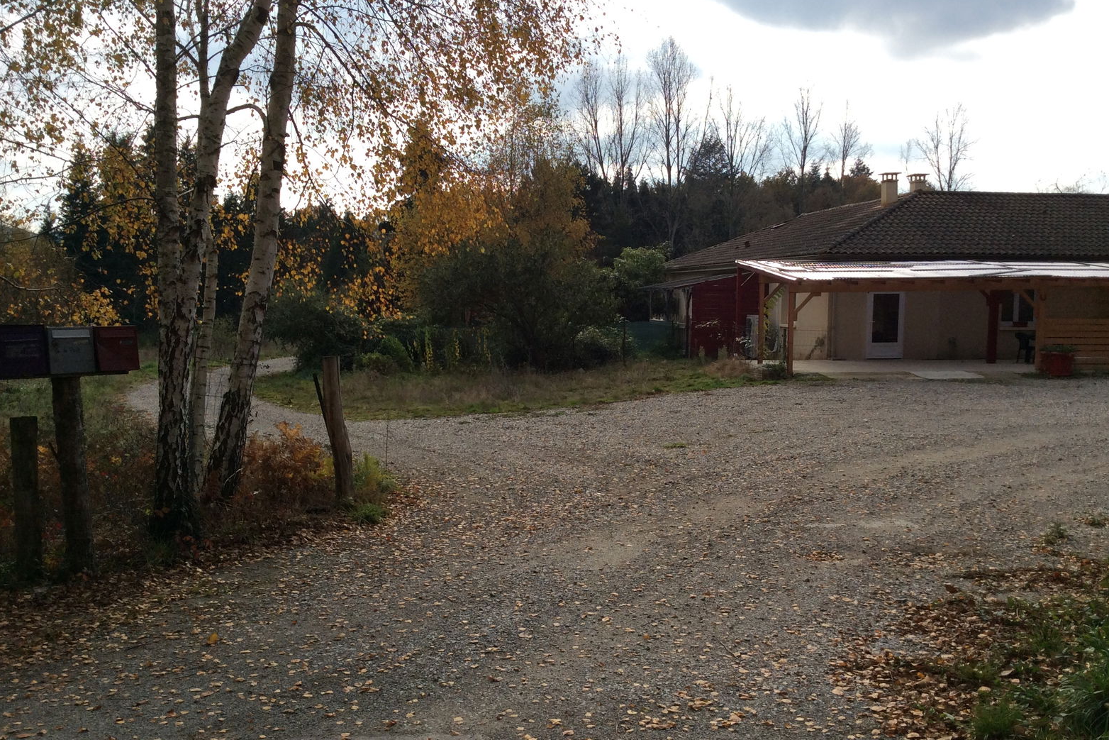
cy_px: 392
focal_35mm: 34
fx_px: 1047
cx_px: 563
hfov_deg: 55.8
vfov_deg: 38.9
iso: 32
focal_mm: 3.3
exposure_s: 1/1100
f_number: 2.4
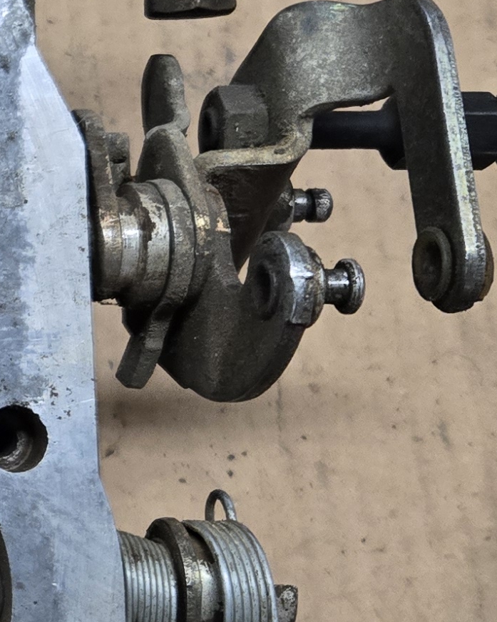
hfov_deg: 12.8
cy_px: 273
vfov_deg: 18.6
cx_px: -531
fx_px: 1895
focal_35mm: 103
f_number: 1.8
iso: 400
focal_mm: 5.4
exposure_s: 1/120
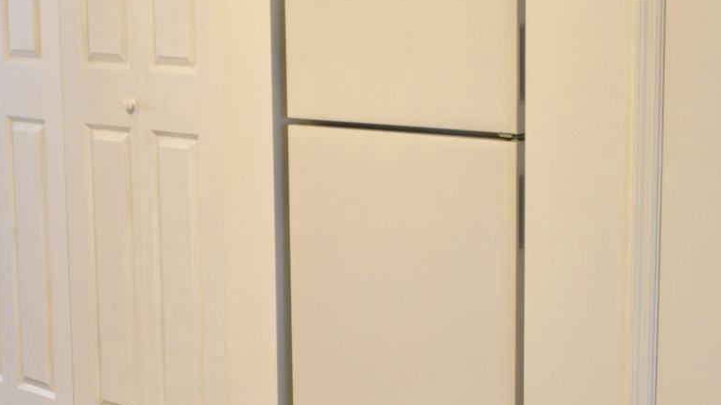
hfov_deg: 23.6
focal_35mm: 90
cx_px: 239
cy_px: 231
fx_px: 1720
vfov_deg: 13.4
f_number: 4
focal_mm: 32
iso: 500
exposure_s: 1/60
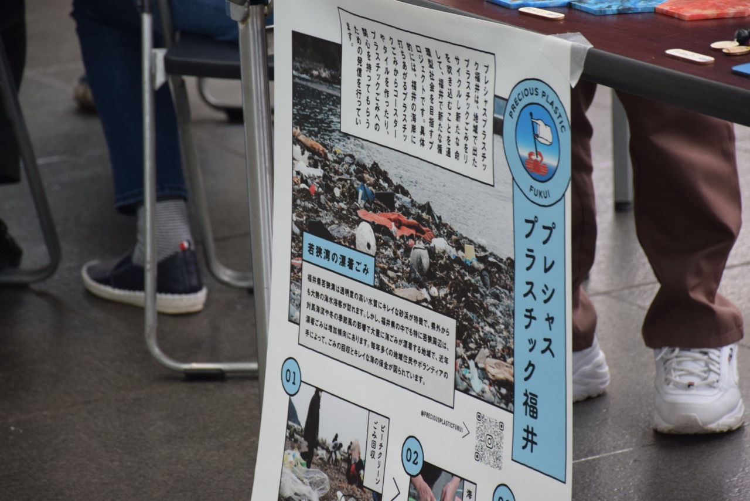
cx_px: 375
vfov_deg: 6.5
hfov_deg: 9.8
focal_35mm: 210
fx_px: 4376
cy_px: 250
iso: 1000
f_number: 5.6
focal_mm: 140
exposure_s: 1/100
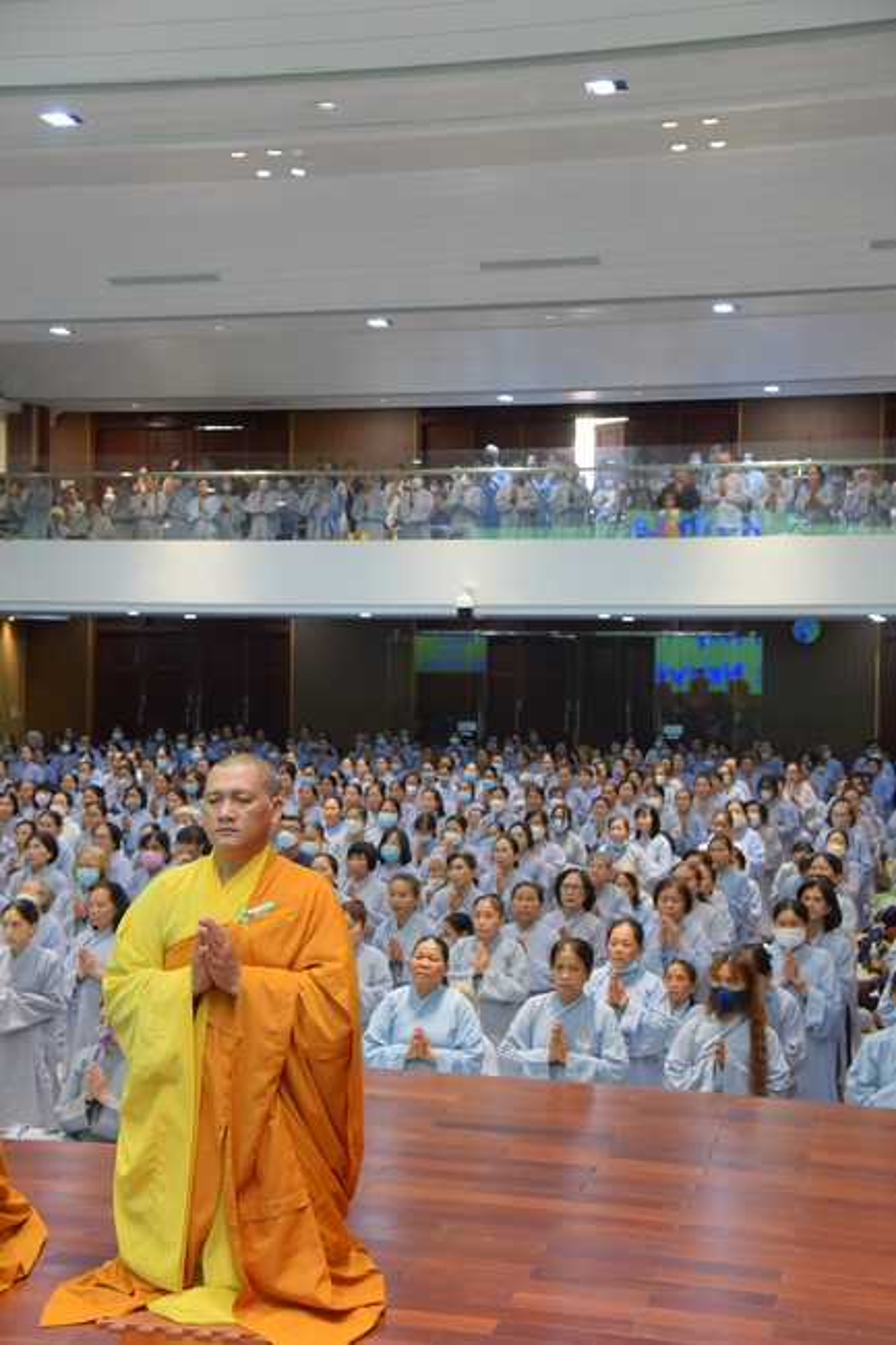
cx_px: 448
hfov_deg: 27.0
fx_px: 1868
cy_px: 672
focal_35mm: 50
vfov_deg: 39.6
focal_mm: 50
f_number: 5.6
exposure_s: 1/100
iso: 1250
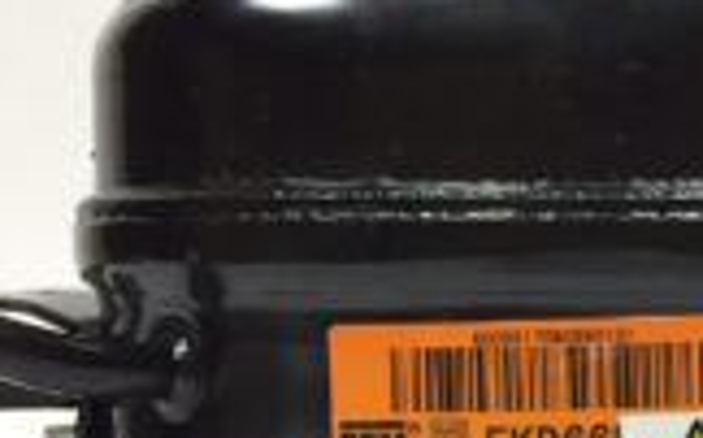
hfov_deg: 26.6
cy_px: 390
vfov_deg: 16.9
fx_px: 1455
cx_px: 581
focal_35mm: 76
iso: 160
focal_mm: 4.15
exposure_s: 1/33
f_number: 2.2
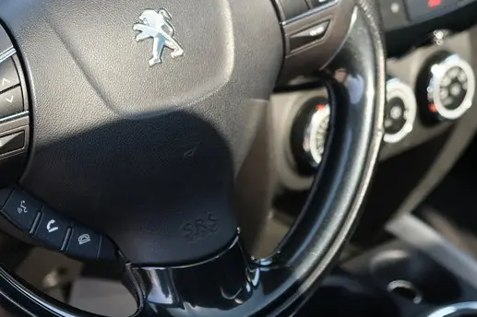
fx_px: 2119
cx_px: 94
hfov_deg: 12.8
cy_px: 50
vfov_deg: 8.5
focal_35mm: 160
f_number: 4
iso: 320
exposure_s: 1/105
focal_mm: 48.4
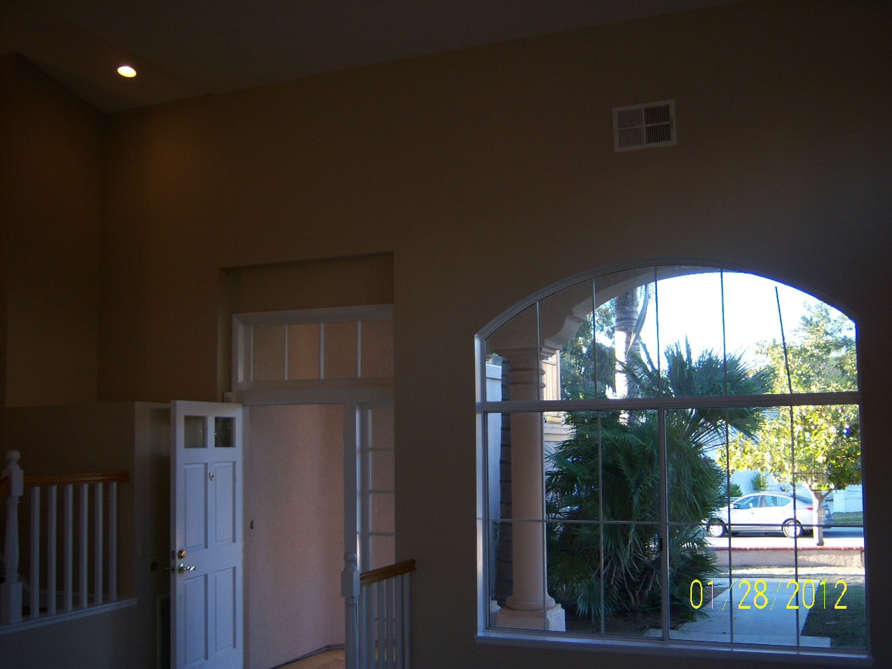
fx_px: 928
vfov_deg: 39.7
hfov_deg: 51.4
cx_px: 446
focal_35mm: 36
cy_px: 334
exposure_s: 1/60
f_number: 2.8
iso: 80
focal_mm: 7.5
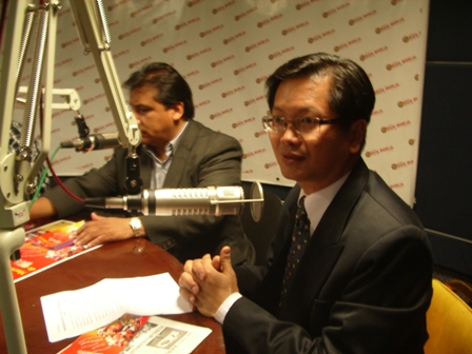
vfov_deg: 40.7
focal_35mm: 35
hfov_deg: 52.6
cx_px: 236
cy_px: 177
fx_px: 477
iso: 200
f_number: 2.6
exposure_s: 1/4
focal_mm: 5.8
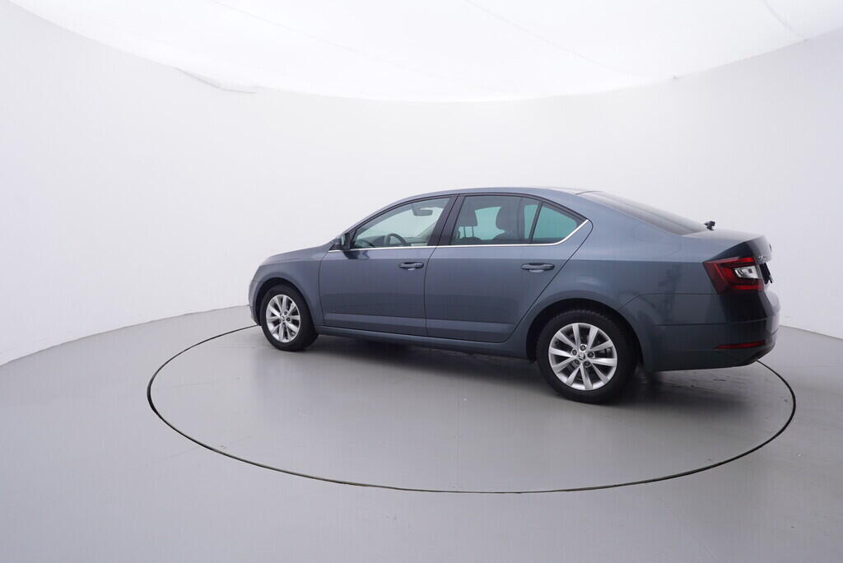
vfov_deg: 56.2
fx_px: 527
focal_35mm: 22
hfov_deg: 77.3
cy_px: 282
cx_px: 422
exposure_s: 1/80
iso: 200
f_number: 5
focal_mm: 15
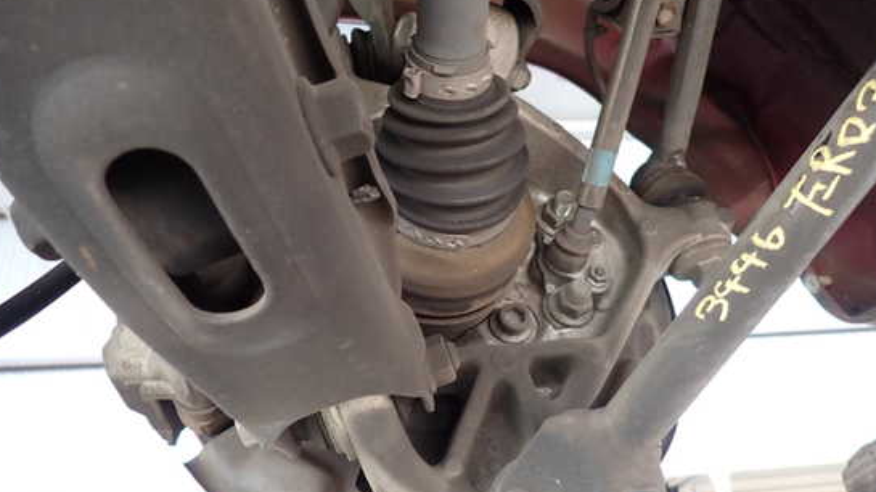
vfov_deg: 38.8
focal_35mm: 30
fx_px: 697
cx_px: 432
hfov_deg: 64.3
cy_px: 286
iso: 160
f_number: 2
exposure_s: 1/60
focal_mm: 4.5
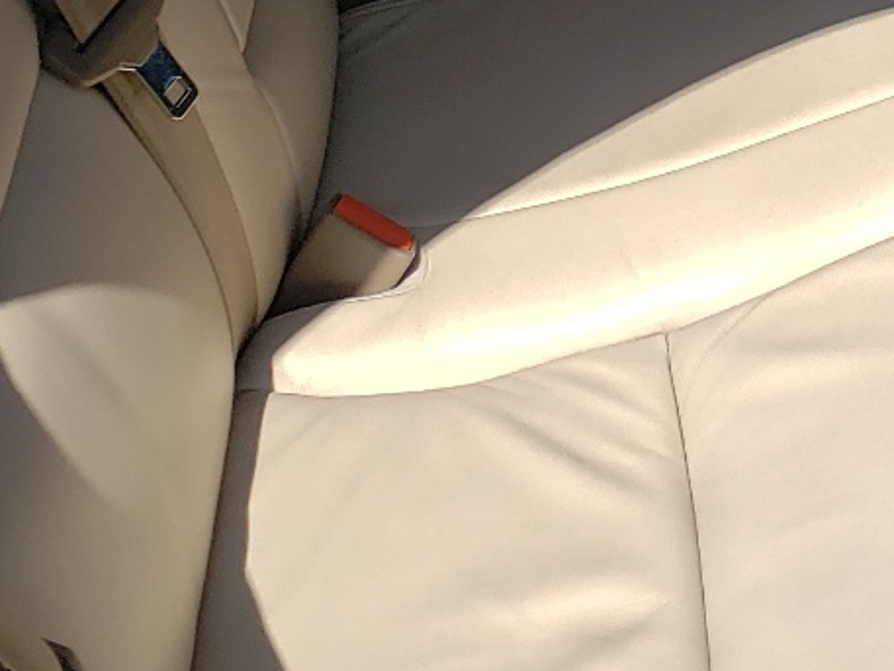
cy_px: -266
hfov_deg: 21.0
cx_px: 837
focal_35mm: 91
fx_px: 2351
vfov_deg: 15.3
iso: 50
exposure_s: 1/2500
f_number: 1.5
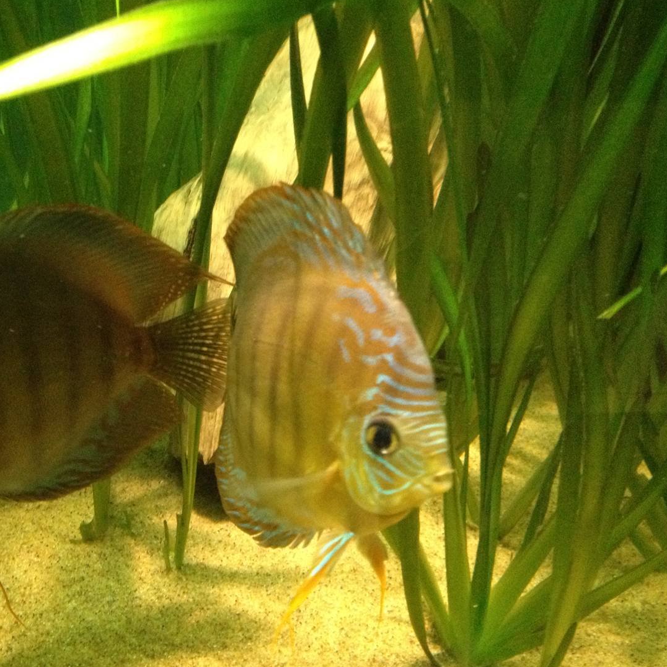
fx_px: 1003
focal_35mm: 46
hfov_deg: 36.1
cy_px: 360
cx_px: 188
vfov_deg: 36.8
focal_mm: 4.28
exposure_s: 1/15
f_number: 2.4
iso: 500
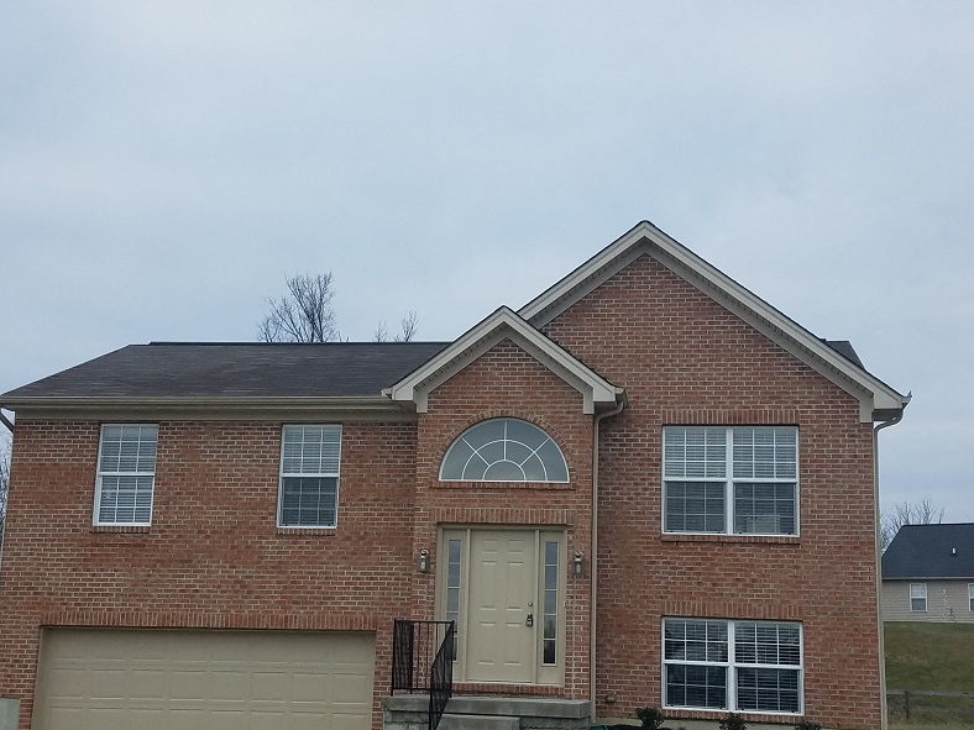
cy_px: 432
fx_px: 929
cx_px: 471
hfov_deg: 55.3
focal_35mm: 33
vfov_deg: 42.8
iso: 50
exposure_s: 1/187
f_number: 1.7
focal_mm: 4.2
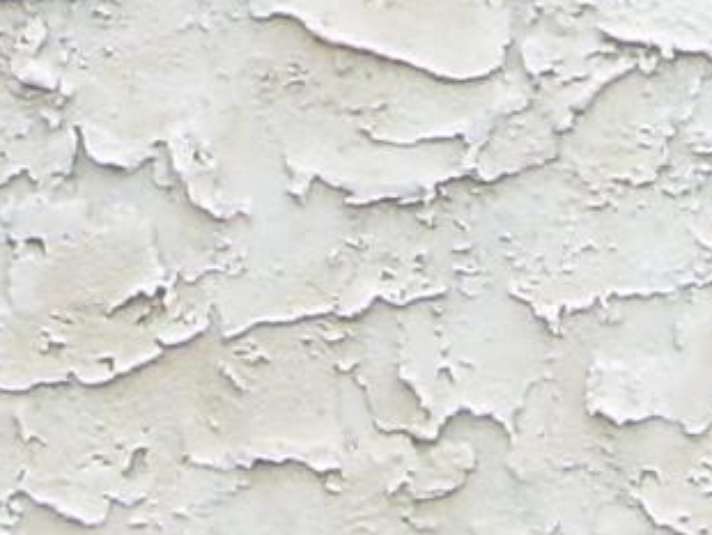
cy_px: -1146
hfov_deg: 7.8
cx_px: 728
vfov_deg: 5.5
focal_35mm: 251
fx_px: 5167
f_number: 2.8
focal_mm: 6.3
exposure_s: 1/210
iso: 50
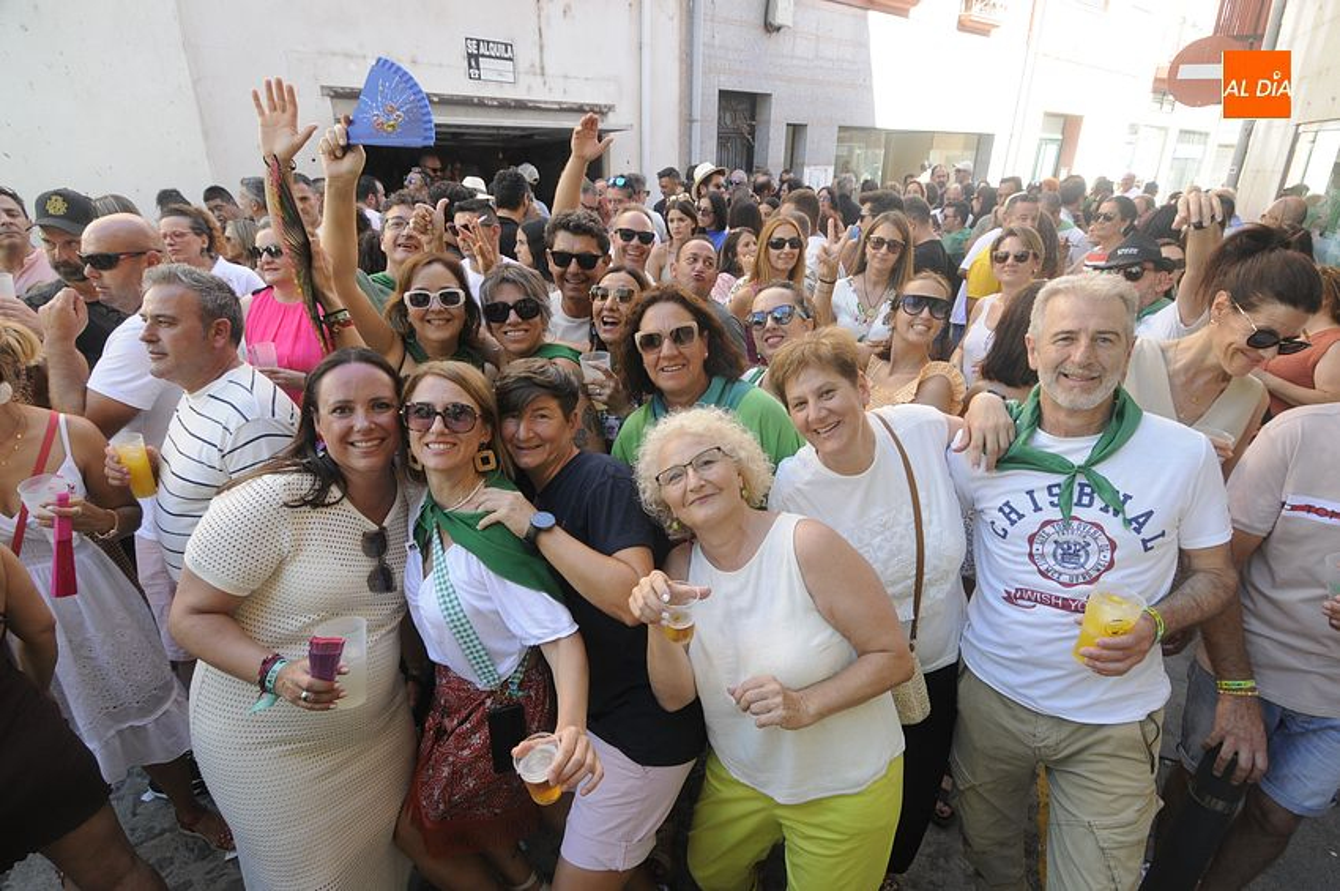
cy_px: 446
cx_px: 670
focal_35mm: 18
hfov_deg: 90.1
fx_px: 669
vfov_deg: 67.3
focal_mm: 12
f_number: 5.6
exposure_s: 1/125
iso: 400
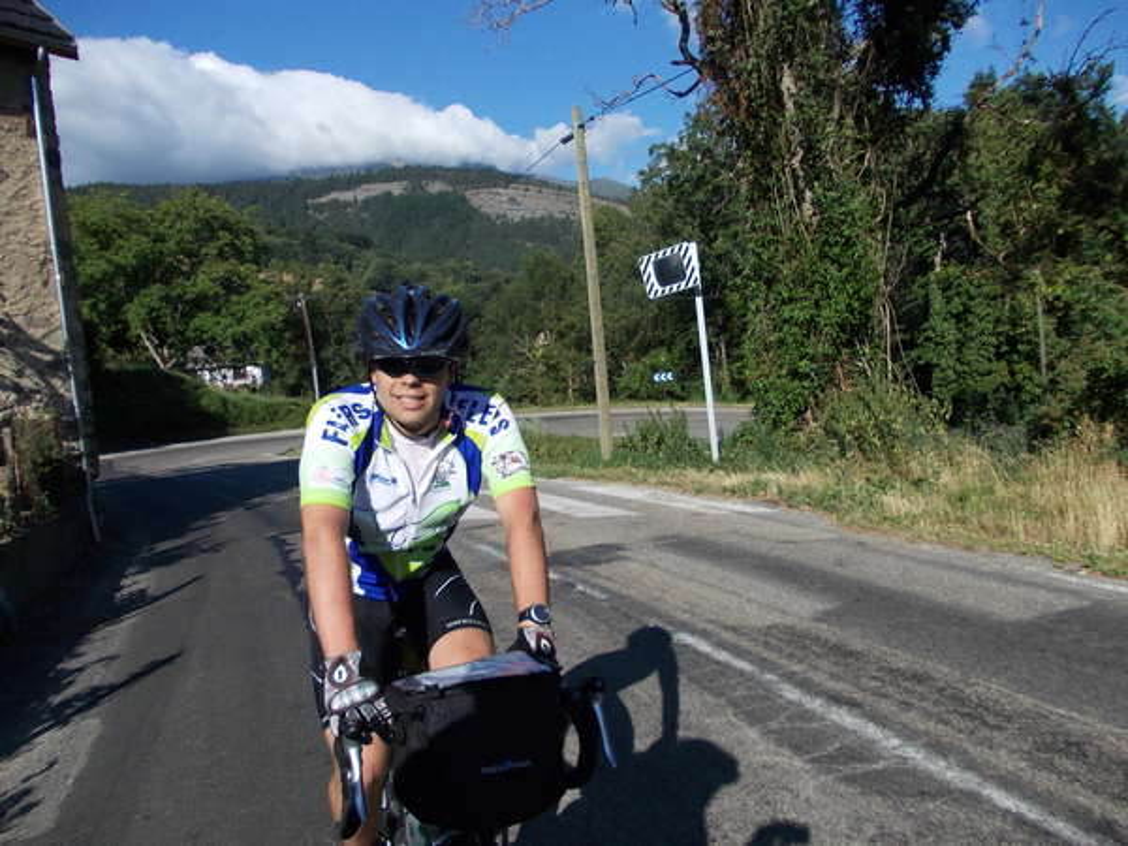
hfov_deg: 63.4
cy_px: 423
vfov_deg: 49.7
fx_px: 912
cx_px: 564
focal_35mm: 28
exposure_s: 1/400
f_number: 5.4
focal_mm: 4
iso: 80
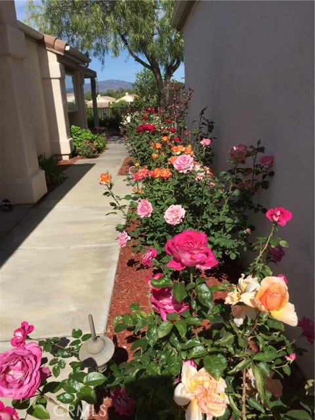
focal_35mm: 29
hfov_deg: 48.2
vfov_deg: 61.7
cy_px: 210
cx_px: 158
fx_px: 352
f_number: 2.2
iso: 32
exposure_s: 1/2639
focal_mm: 4.15
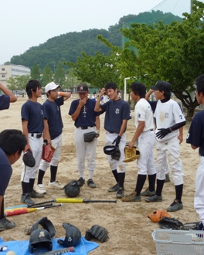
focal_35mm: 53
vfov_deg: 35.4
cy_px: 126
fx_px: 400
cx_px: 87
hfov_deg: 28.6
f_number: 3.6
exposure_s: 1/160
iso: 80
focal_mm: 6.5
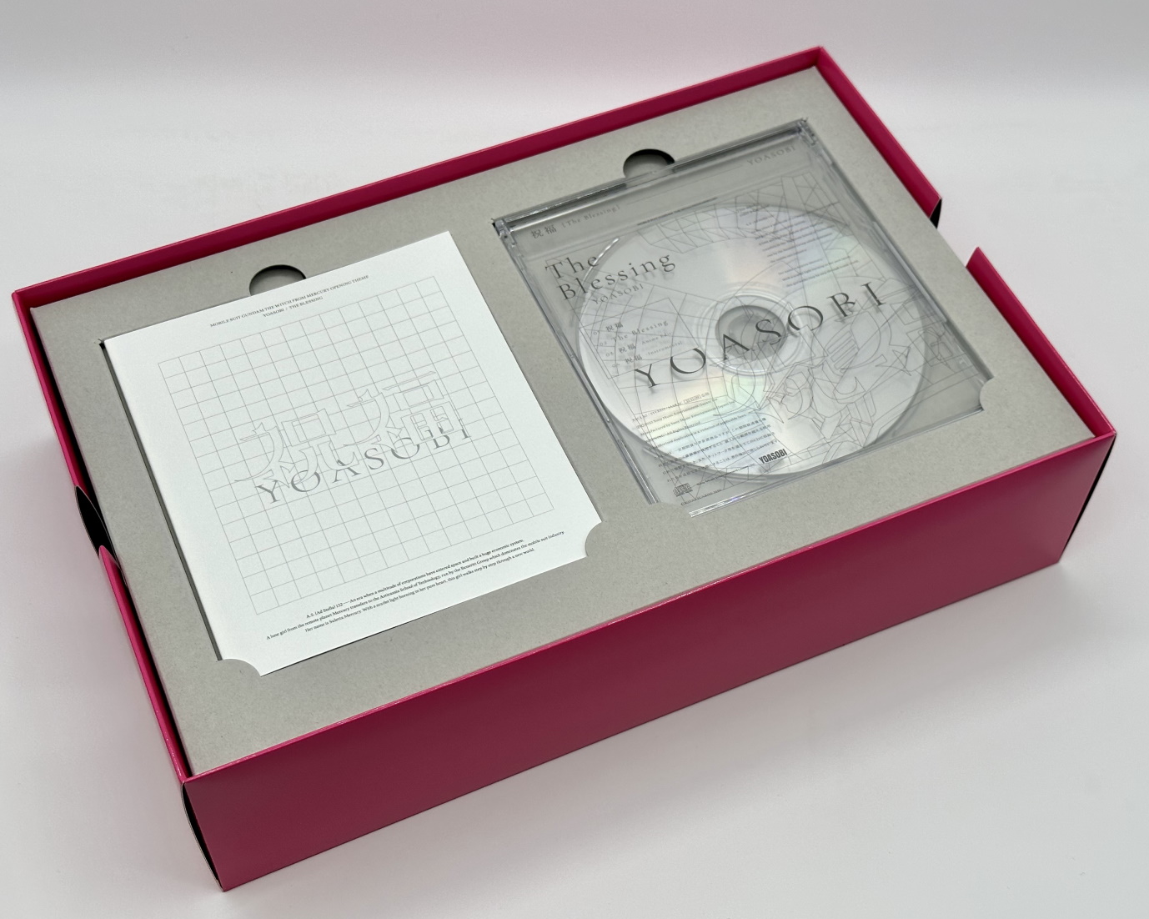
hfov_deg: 36.7
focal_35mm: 51
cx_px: 559
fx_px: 1734
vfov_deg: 29.7
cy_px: 465
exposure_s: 1/516
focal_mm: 6.86
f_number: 1.78
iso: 64
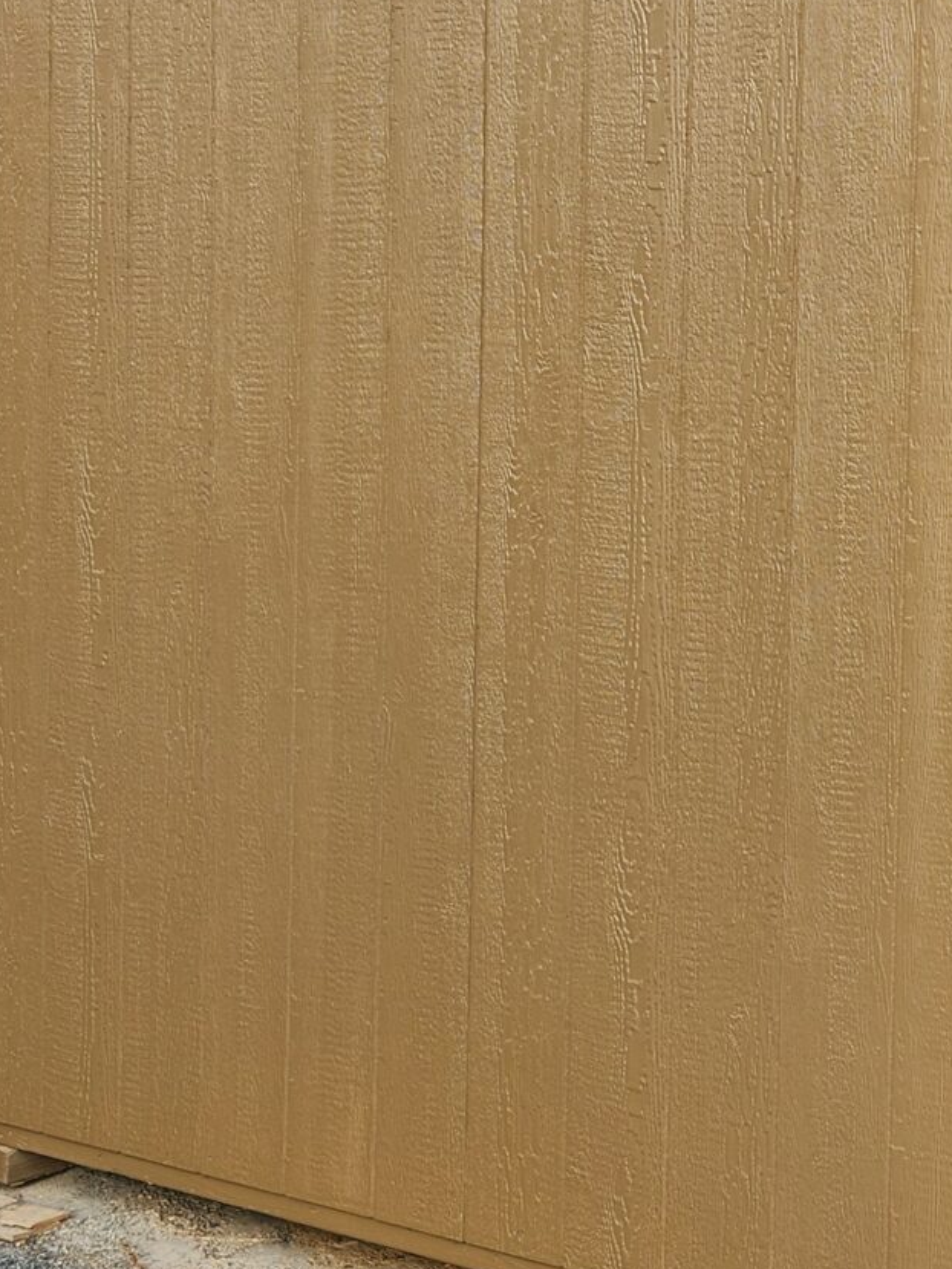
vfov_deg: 27.3
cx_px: 652
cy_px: 470
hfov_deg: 20.6
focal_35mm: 71
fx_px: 2603
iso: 20
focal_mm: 5.4
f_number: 1.8
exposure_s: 1/843
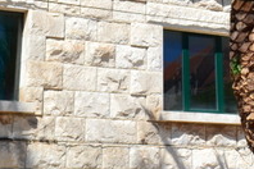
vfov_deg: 11.5
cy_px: -152
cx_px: 264
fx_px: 769
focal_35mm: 109
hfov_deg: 18.2
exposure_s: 1/400
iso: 400
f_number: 11
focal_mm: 18
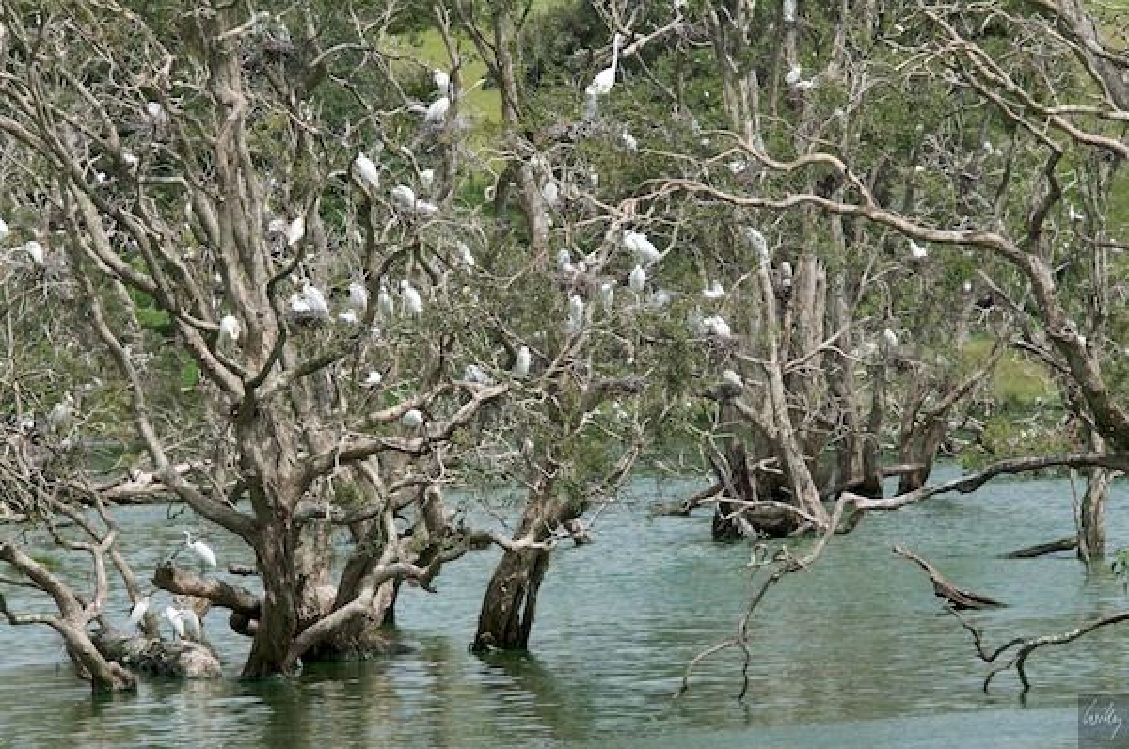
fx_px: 11272
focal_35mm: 360
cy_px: 374
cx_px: 564
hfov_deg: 5.7
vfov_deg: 3.8
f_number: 11
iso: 320
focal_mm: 240
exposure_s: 1/500
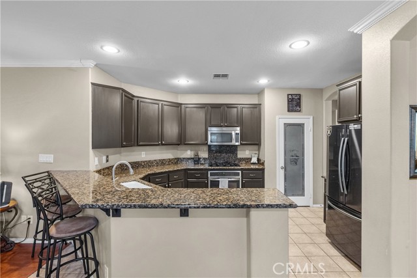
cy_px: 139
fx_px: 185
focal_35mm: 16
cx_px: 208
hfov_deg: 96.7
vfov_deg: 73.8
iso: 2000
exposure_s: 1/13
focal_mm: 16
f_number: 8
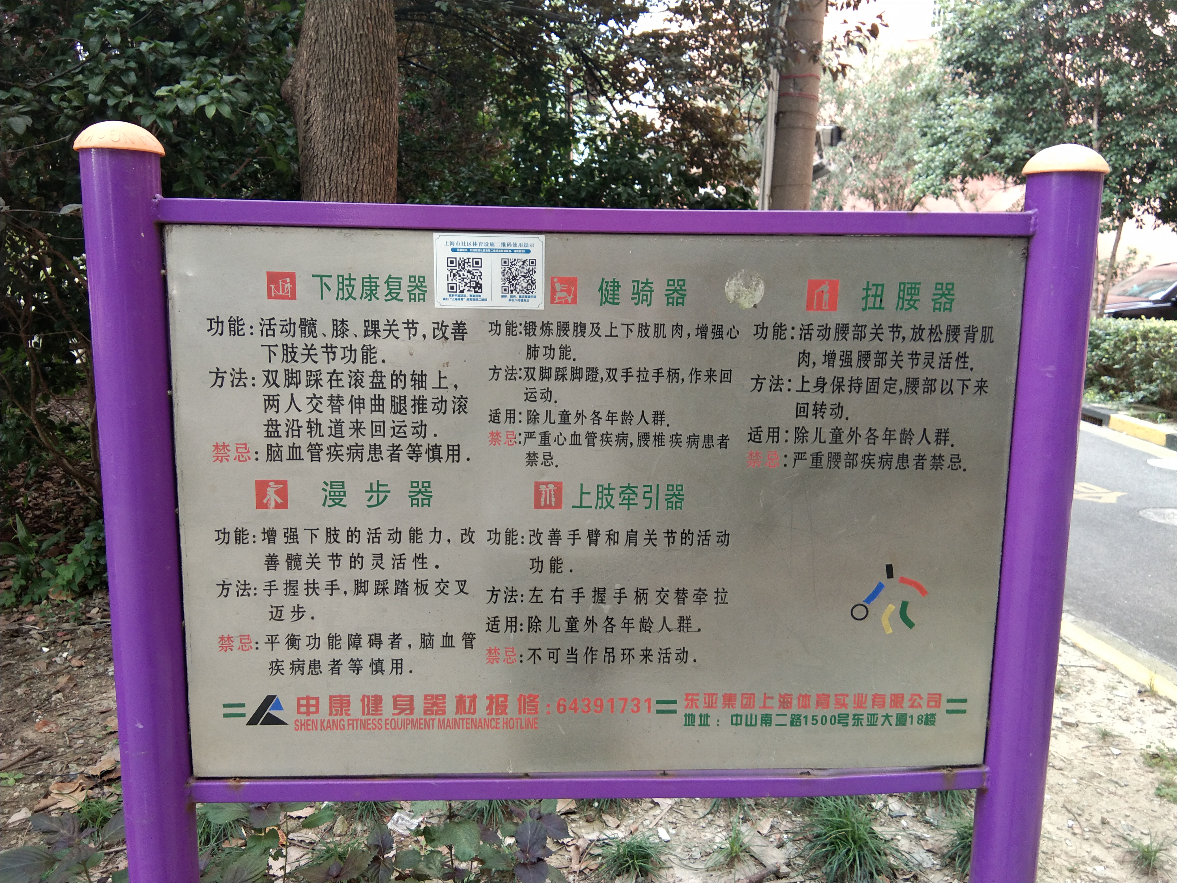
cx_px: 588
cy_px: 442
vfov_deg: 45.4
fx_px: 1054
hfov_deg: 58.4
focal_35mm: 31
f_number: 2.2
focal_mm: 3.69
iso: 125
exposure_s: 1/50
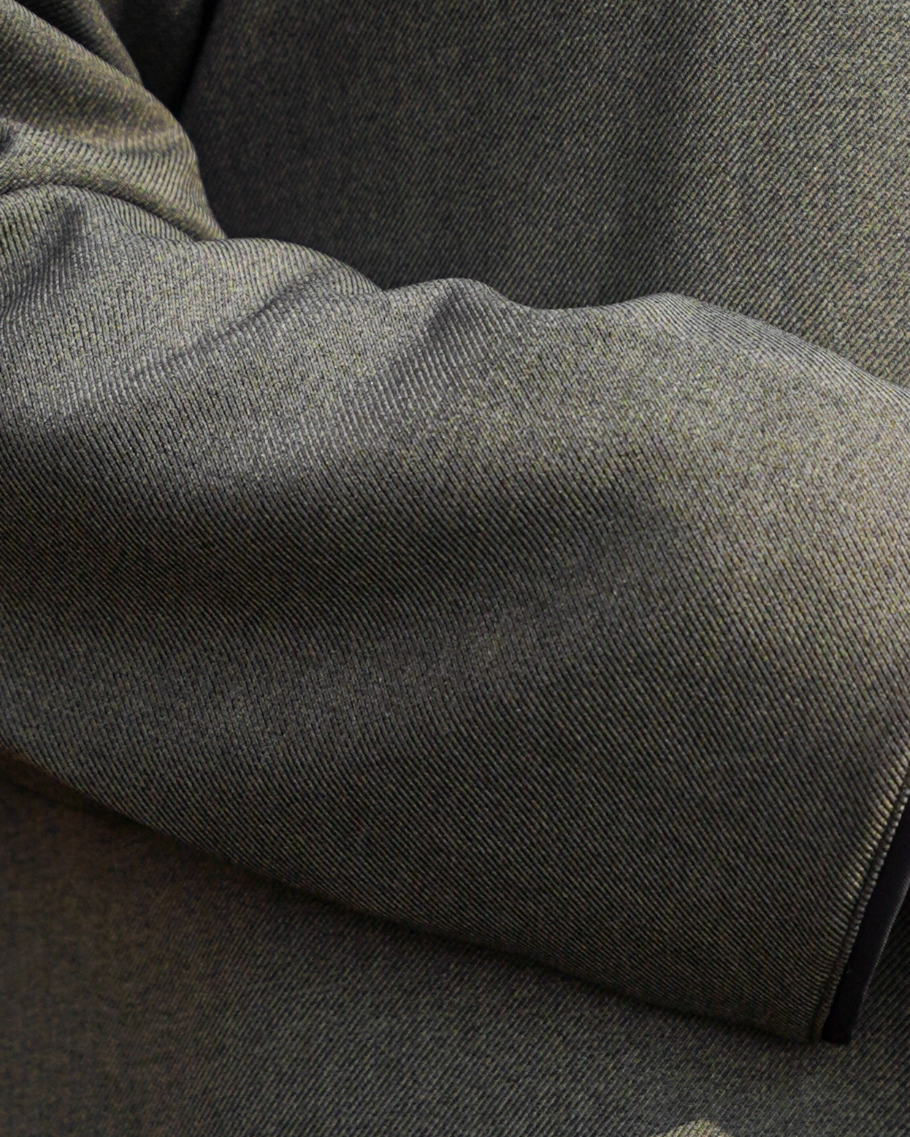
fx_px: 8519
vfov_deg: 7.6
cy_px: 373
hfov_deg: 6.1
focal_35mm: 253
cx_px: 904
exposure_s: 1/400
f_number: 2.8
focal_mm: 70
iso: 200
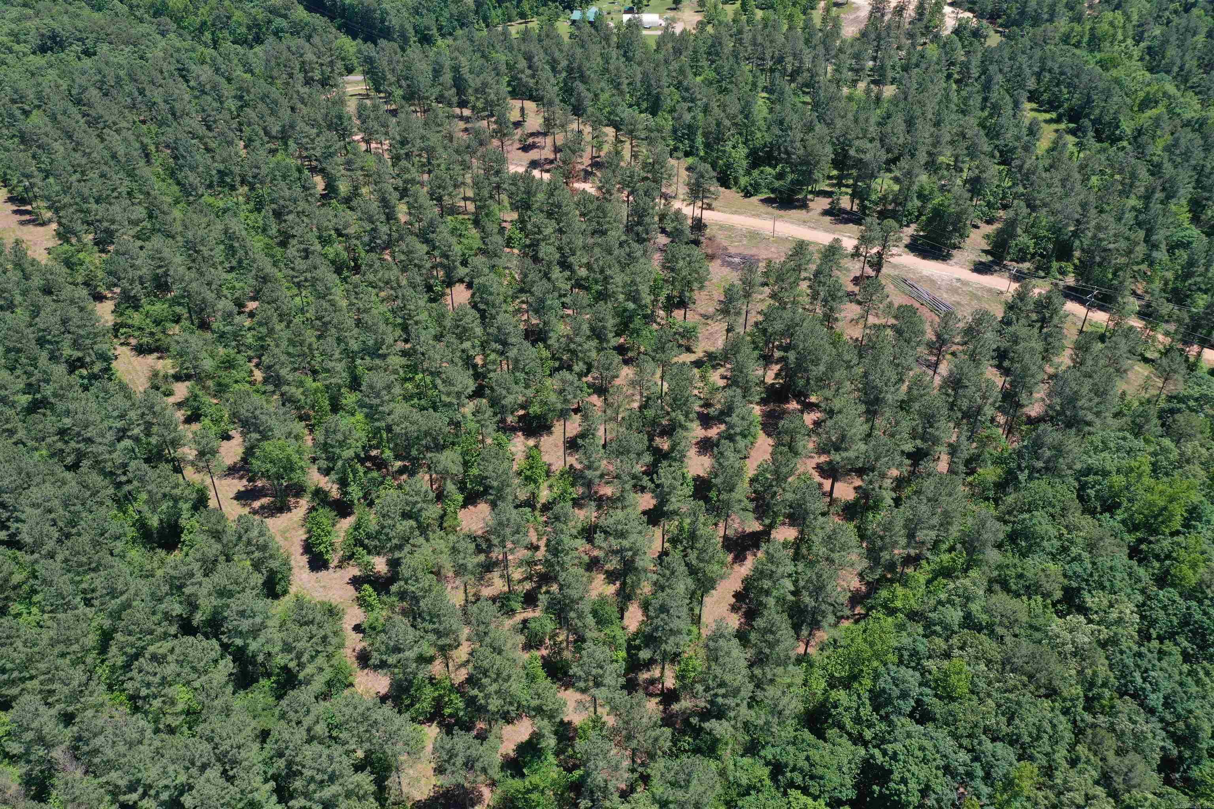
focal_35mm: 28
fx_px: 944
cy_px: 404
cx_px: 607
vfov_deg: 46.4
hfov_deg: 65.5
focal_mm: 10.26
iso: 100
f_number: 5
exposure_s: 1/320
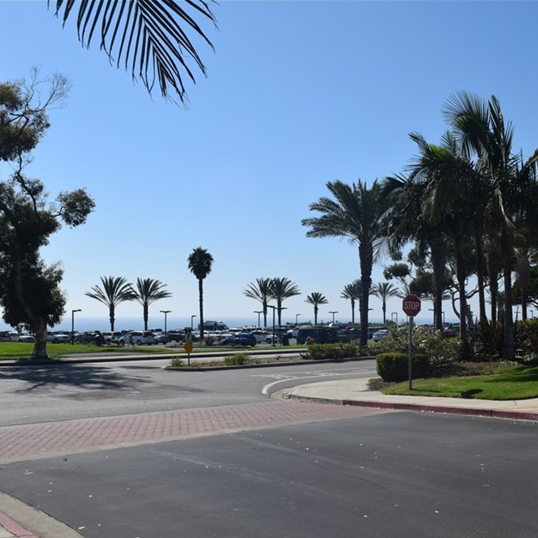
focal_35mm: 47
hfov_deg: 36.0
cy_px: 275
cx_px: 289
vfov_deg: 36.1
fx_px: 826
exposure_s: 1/400
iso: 200
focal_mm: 24
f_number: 10
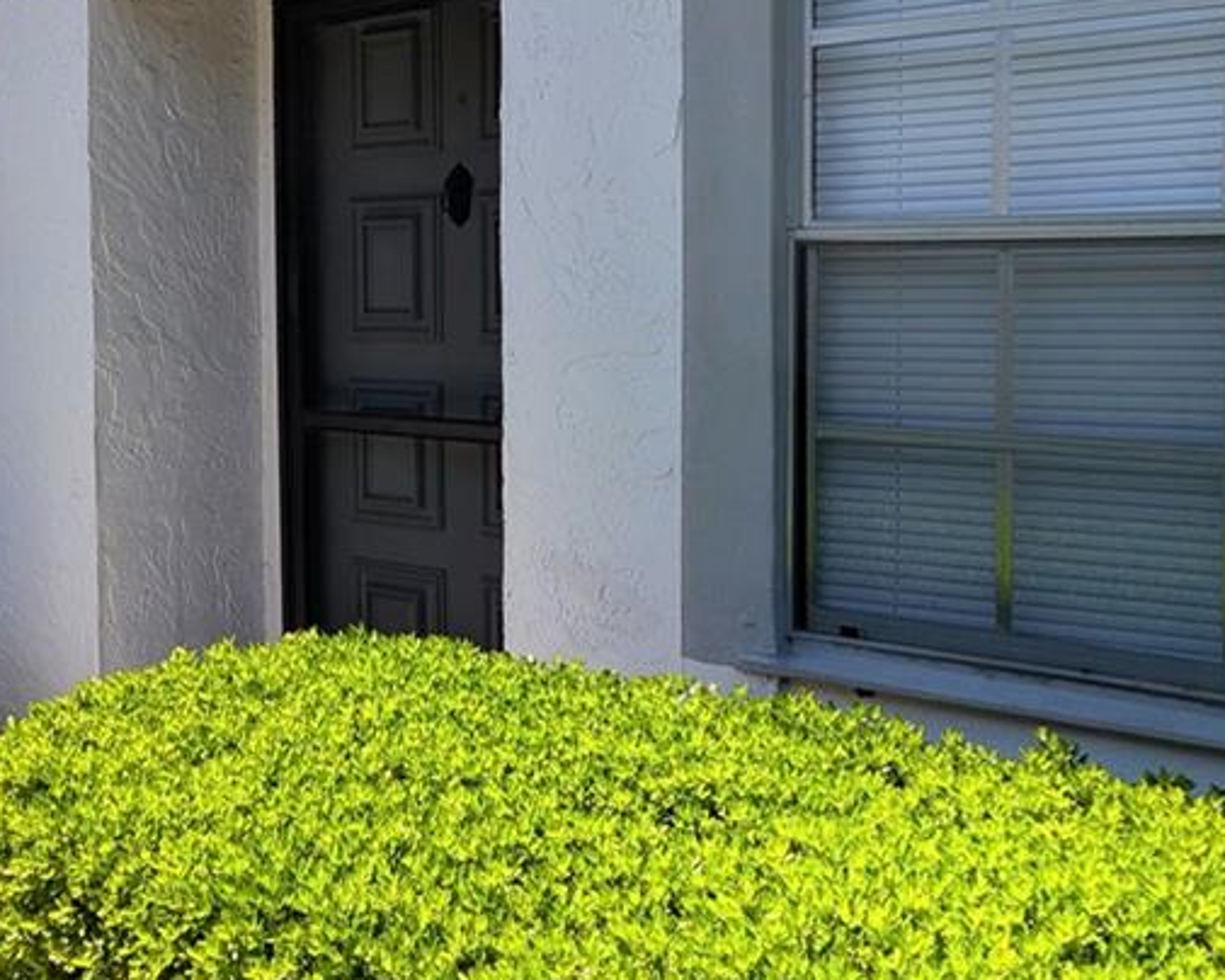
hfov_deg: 46.9
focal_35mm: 37
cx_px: 274
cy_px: 313
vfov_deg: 39.6
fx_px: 1341
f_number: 1.7
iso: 55
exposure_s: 1/3155
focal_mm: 2.02
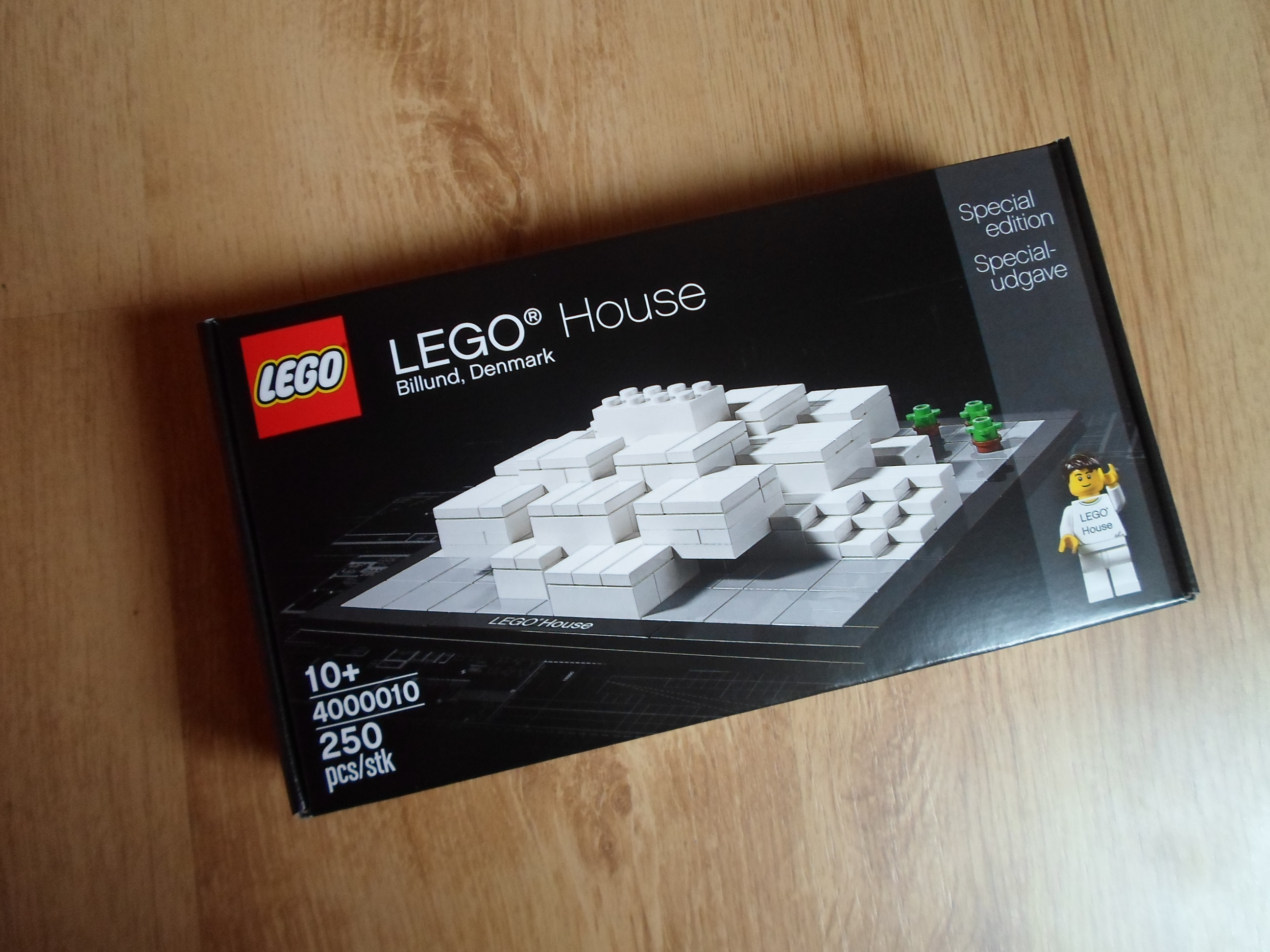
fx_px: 917
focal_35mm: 25
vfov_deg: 54.9
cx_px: 635
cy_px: 476
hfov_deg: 69.4
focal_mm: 4.5
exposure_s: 1/30
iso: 240
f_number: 2.5
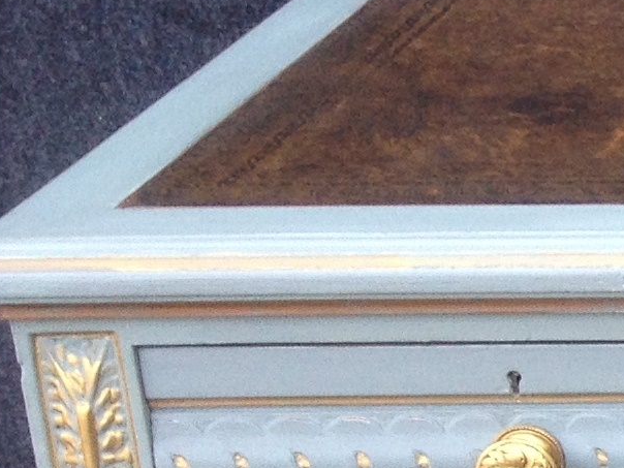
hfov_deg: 9.1
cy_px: 778
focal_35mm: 189
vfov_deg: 7.7
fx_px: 3407
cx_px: 1655
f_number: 2.4
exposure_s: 1/120
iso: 64
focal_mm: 4.28
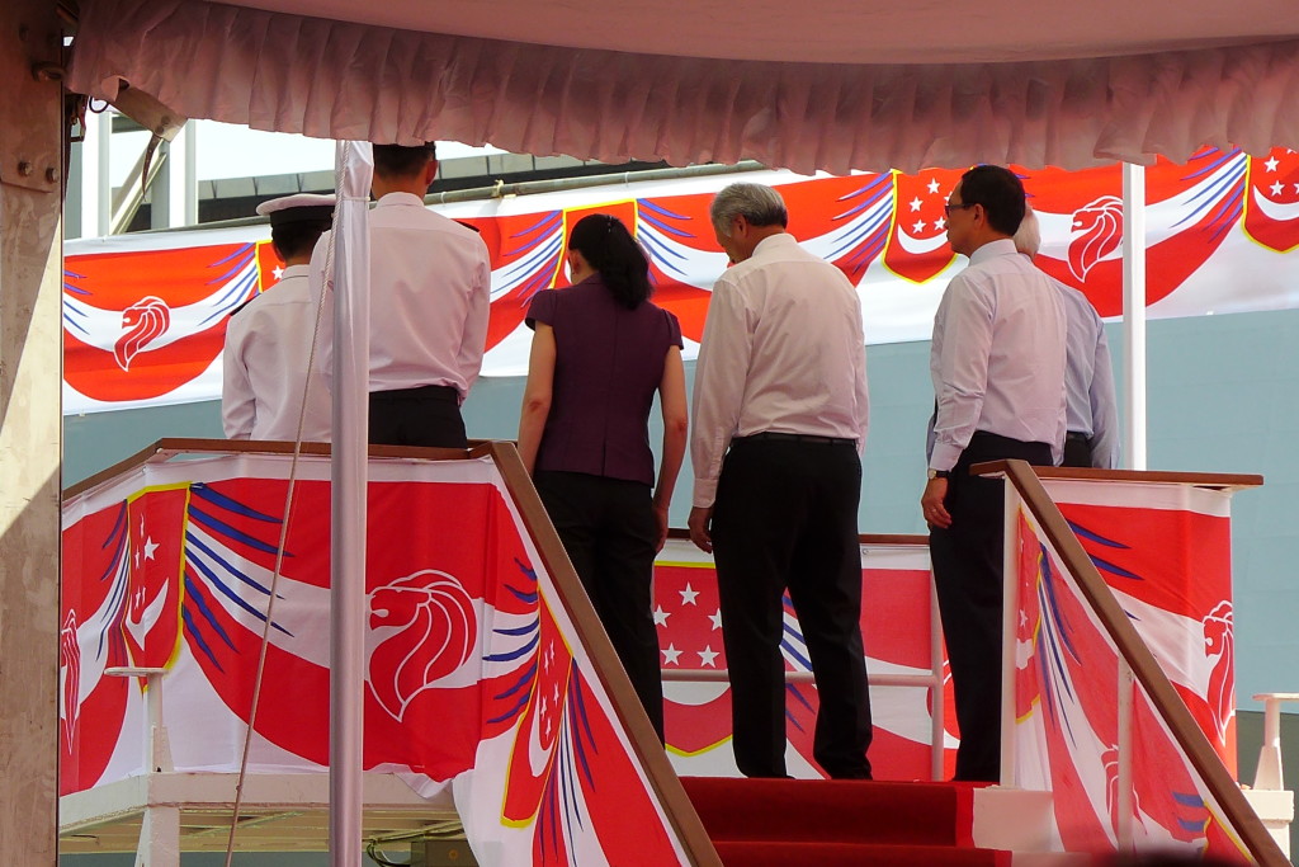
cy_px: 434
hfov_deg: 11.4
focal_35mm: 180
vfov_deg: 7.6
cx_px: 650
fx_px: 6495
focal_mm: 17.7
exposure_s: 1/500
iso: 80
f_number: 2.8
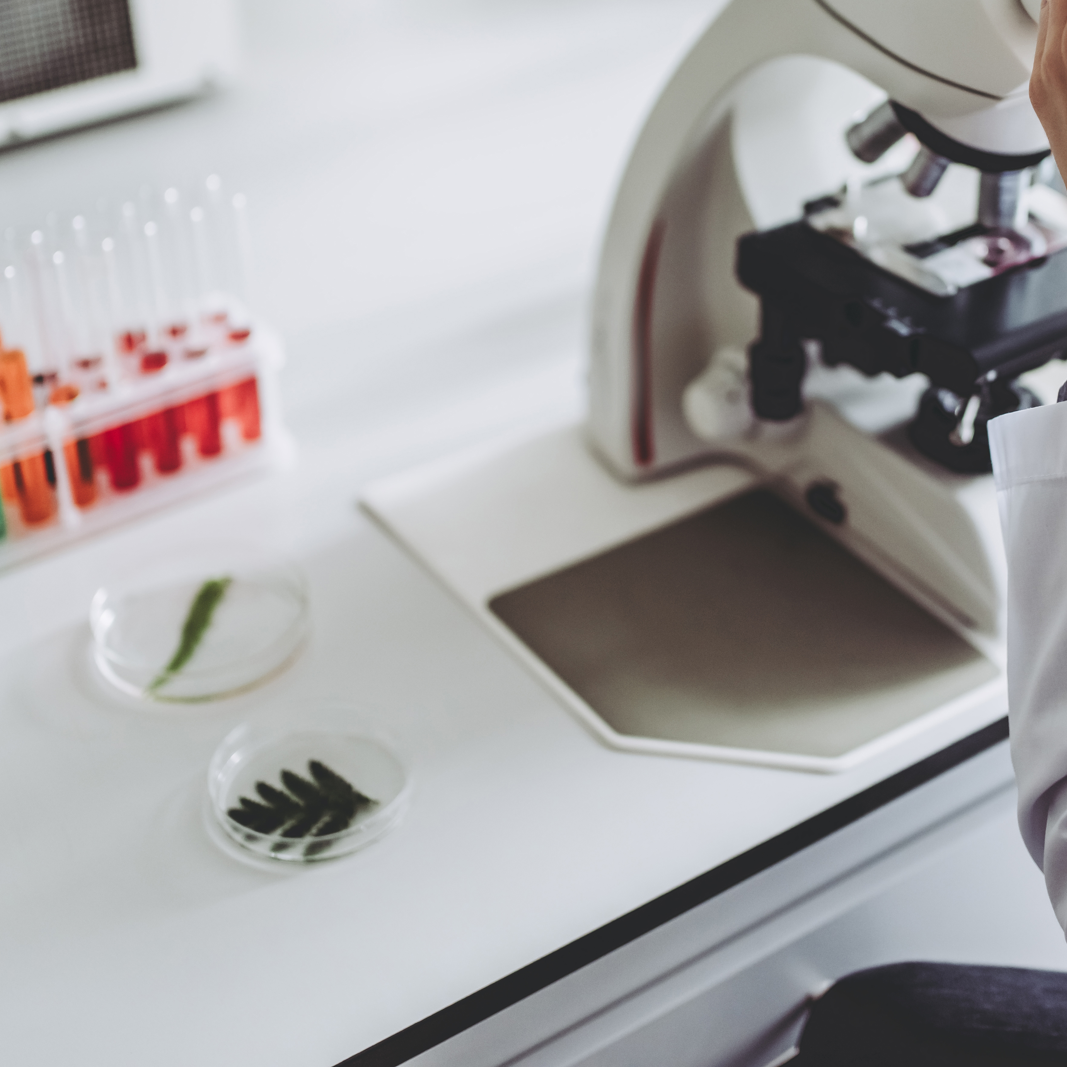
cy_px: 325
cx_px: 672
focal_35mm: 62
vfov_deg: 27.5
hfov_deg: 27.6
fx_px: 2162
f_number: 1.6
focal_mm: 35
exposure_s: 1/400
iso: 500
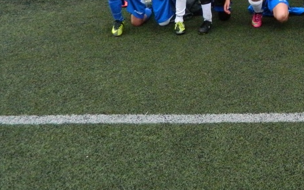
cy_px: -85
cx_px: 384
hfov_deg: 23.7
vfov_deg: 15.5
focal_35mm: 78
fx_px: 646
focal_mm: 5.1
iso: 400
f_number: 3.2
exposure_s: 1/50
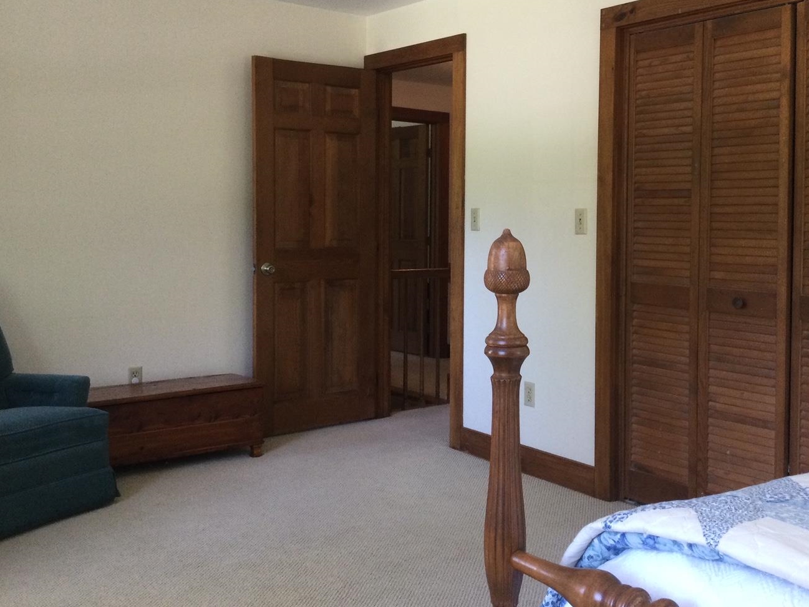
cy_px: 250
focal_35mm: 39
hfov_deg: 47.7
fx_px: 912
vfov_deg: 36.7
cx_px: 458
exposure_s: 1/30
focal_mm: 3.3
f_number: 2.4
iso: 100
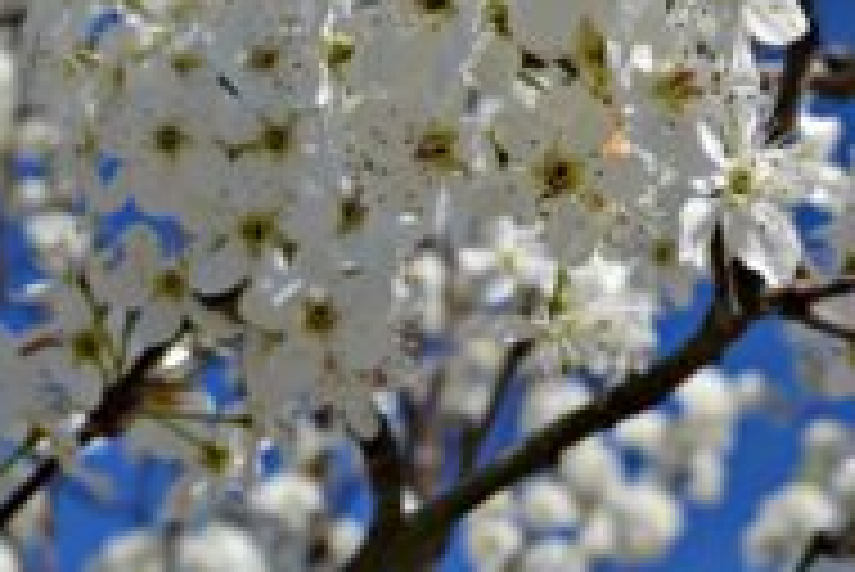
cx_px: 576
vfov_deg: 14.0
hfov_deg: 21.1
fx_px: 2284
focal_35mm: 96
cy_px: -23
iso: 100
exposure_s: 1/320
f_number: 9
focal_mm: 29
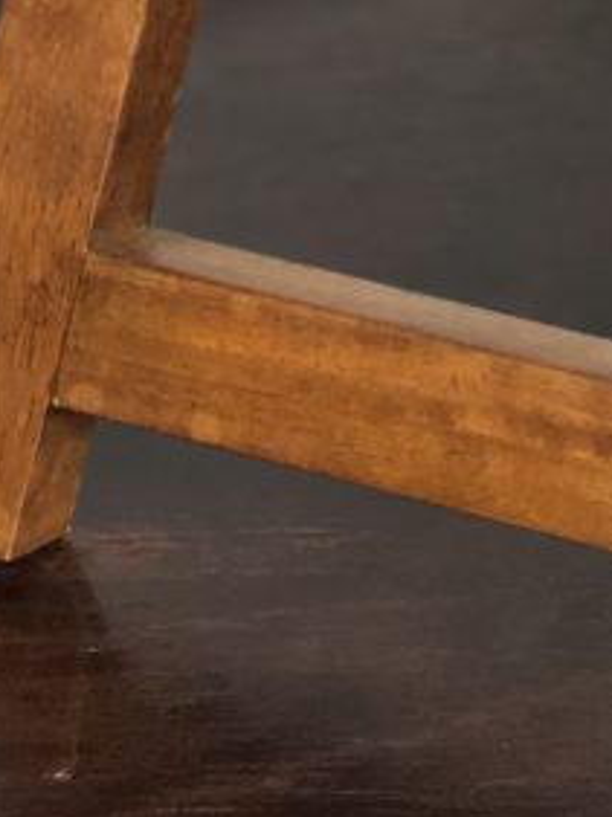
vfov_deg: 10.2
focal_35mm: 189
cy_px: -327
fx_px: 4462
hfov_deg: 7.7
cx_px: 1004
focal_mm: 6
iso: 64
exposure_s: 1/50
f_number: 2.4
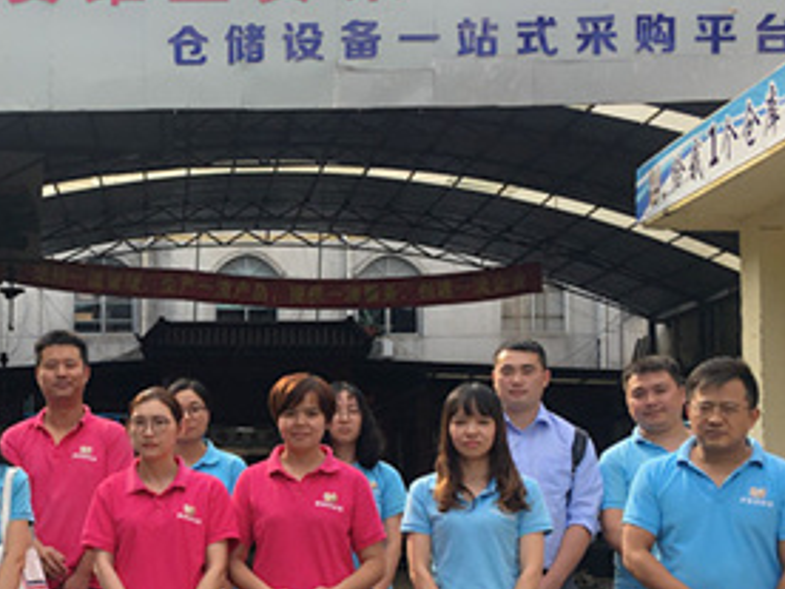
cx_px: 148
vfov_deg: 23.1
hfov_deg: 29.9
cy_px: 430
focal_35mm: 63
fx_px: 1429
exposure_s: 1/382
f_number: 2.2
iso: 25
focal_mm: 4.15
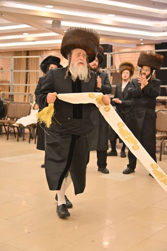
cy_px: 126
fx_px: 383
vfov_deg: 36.2
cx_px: 84
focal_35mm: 55
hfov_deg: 24.6
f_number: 4
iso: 640
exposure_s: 1/160
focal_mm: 55
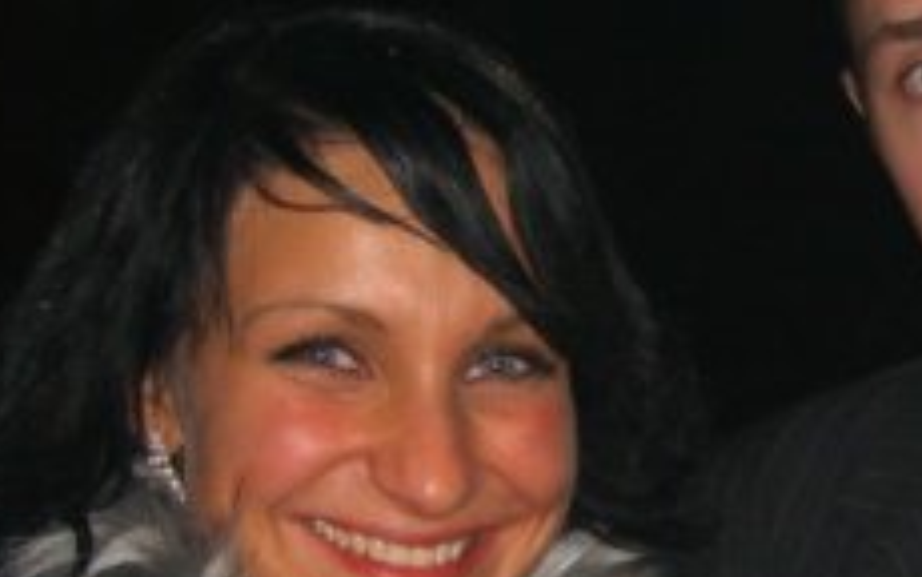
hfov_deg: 19.6
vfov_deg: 12.4
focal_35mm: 105
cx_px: 726
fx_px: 2640
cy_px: 513
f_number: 2.8
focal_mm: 7.9
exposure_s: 1/60
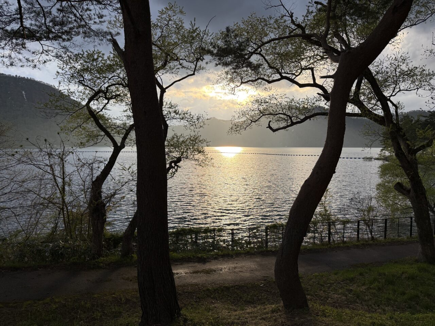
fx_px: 302
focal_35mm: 24
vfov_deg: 56.8
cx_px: 218
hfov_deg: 71.6
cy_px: 163
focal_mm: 6.76
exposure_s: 1/1727
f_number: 1.78
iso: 100
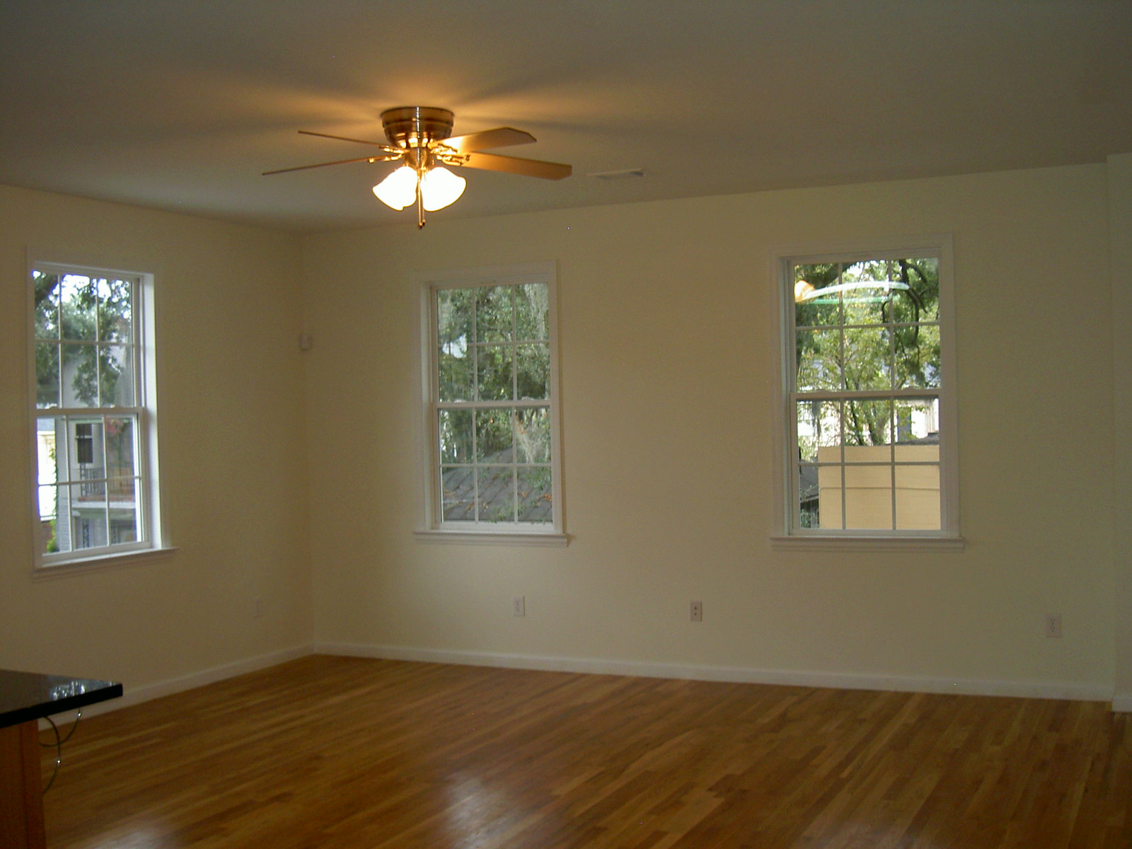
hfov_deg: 47.9
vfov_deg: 36.8
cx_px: 566
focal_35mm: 39
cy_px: 424
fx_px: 1275
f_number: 2.8
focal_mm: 8
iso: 100
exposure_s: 1/59.5
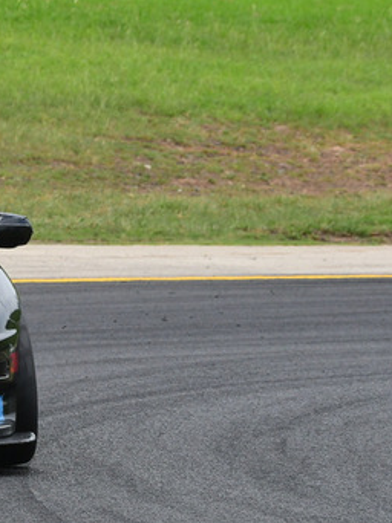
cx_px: -93
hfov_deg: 1.8
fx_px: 12759
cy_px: 220
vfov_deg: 2.4
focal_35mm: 844
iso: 640
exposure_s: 1/640
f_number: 11
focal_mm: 250
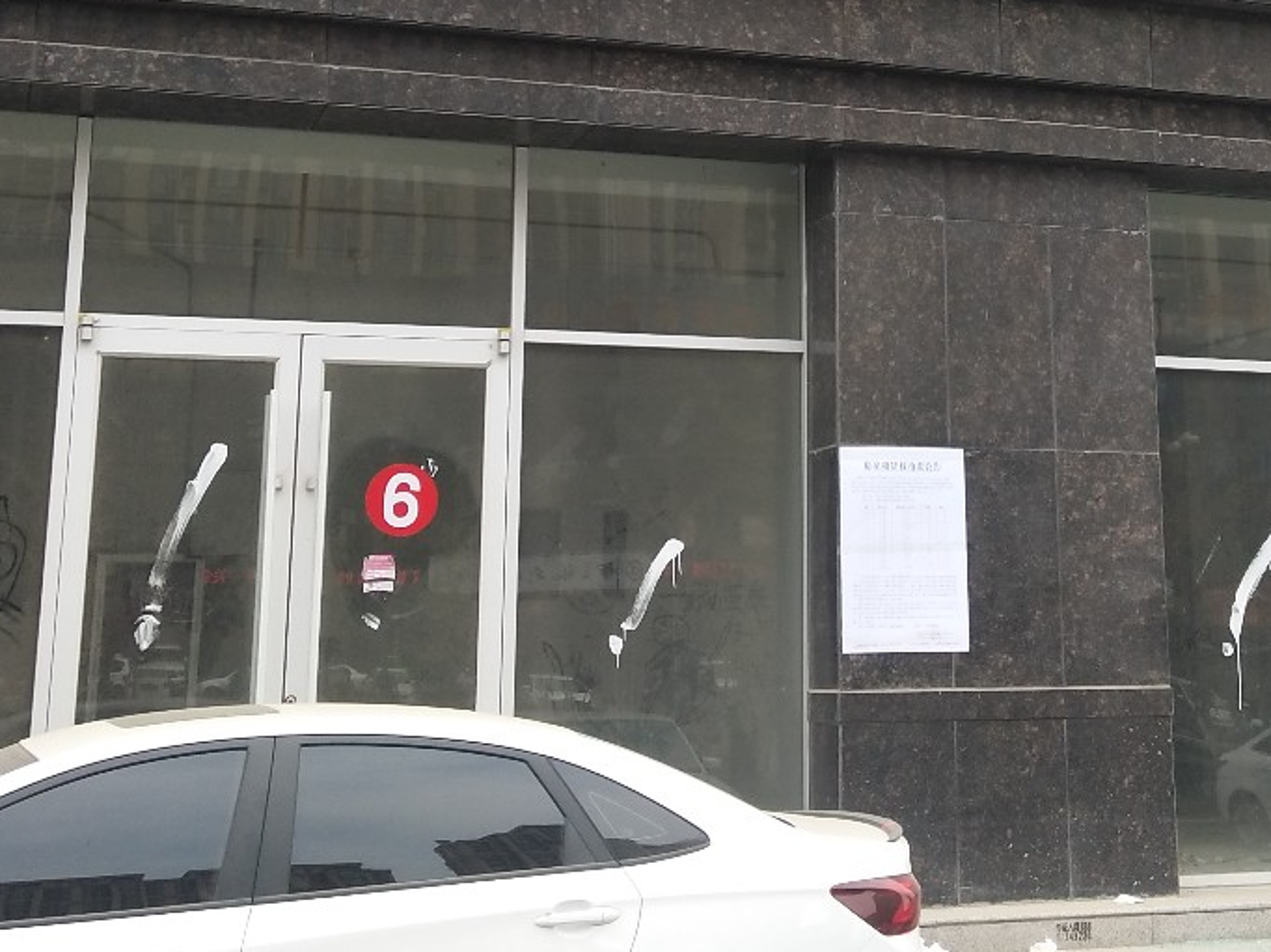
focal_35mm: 61
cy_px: 121
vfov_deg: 23.5
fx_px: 2239
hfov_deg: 31.4
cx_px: 880
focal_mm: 3.88
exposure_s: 1/129
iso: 64
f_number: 2
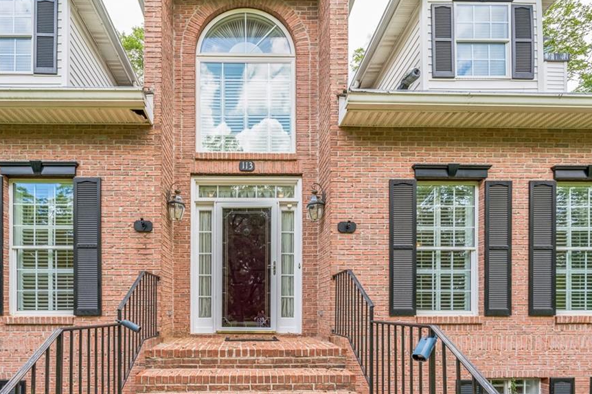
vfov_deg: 64.1
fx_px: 312
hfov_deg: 86.3
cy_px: 226
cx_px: 251
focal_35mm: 19
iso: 200
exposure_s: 1/100
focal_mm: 16
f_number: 8
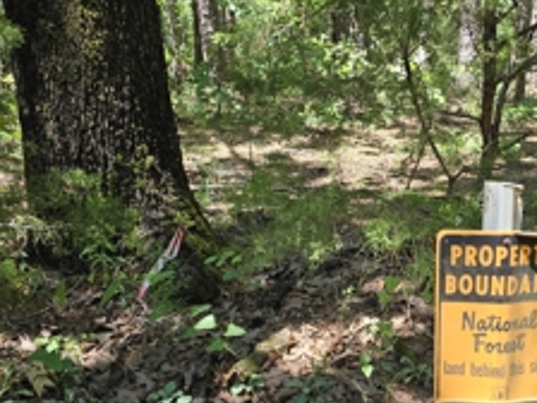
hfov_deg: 44.8
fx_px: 636
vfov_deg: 34.0
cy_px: 326
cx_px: 376
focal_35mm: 41
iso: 25
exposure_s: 1/180
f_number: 1.7
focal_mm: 6.3
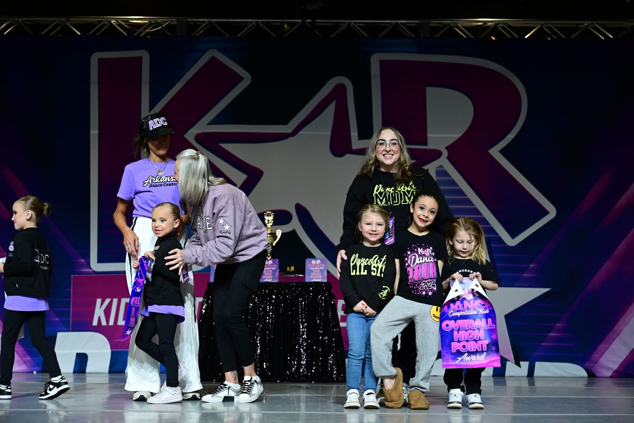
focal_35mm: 48
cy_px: 212
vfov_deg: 28.1
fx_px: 845
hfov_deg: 41.1
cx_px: 317
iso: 2000
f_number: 3.2
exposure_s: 1/800
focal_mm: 48
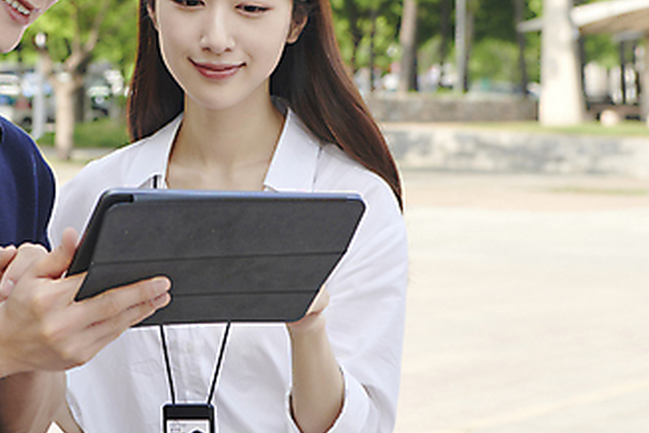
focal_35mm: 123
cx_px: 213
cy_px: 77
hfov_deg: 16.6
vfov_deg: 11.1
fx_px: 2217
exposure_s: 1/200
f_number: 5.6
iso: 160
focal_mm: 56
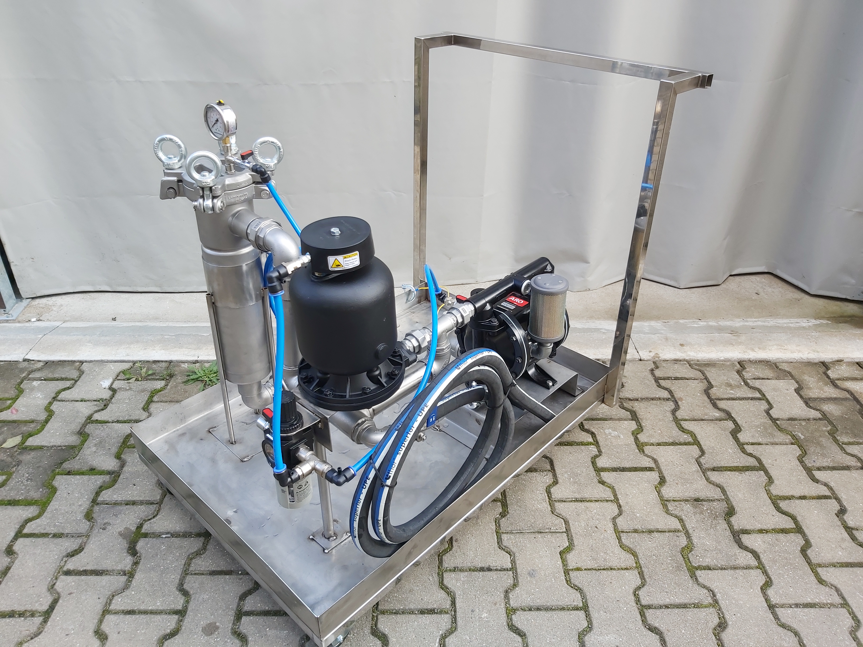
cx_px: 432
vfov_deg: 53.1
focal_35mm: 26
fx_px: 648
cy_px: 324
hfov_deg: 67.3
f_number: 1.7
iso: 64
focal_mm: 3.92
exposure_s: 1/348
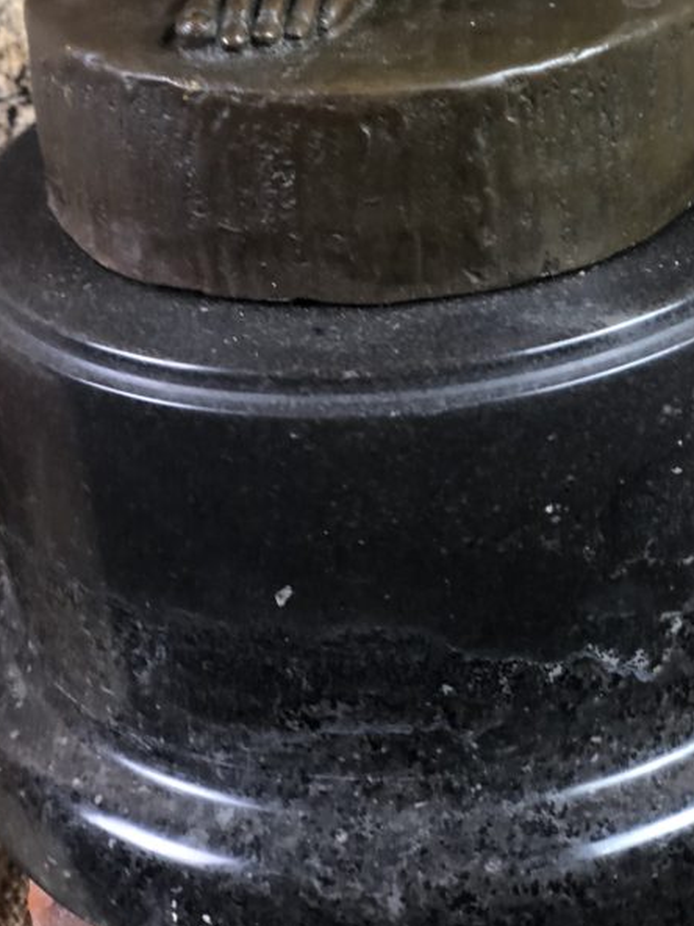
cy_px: 160
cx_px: 433
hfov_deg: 16.4
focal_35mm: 90
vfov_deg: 21.5
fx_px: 2406
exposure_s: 1/33
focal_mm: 6
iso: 100
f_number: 2.4
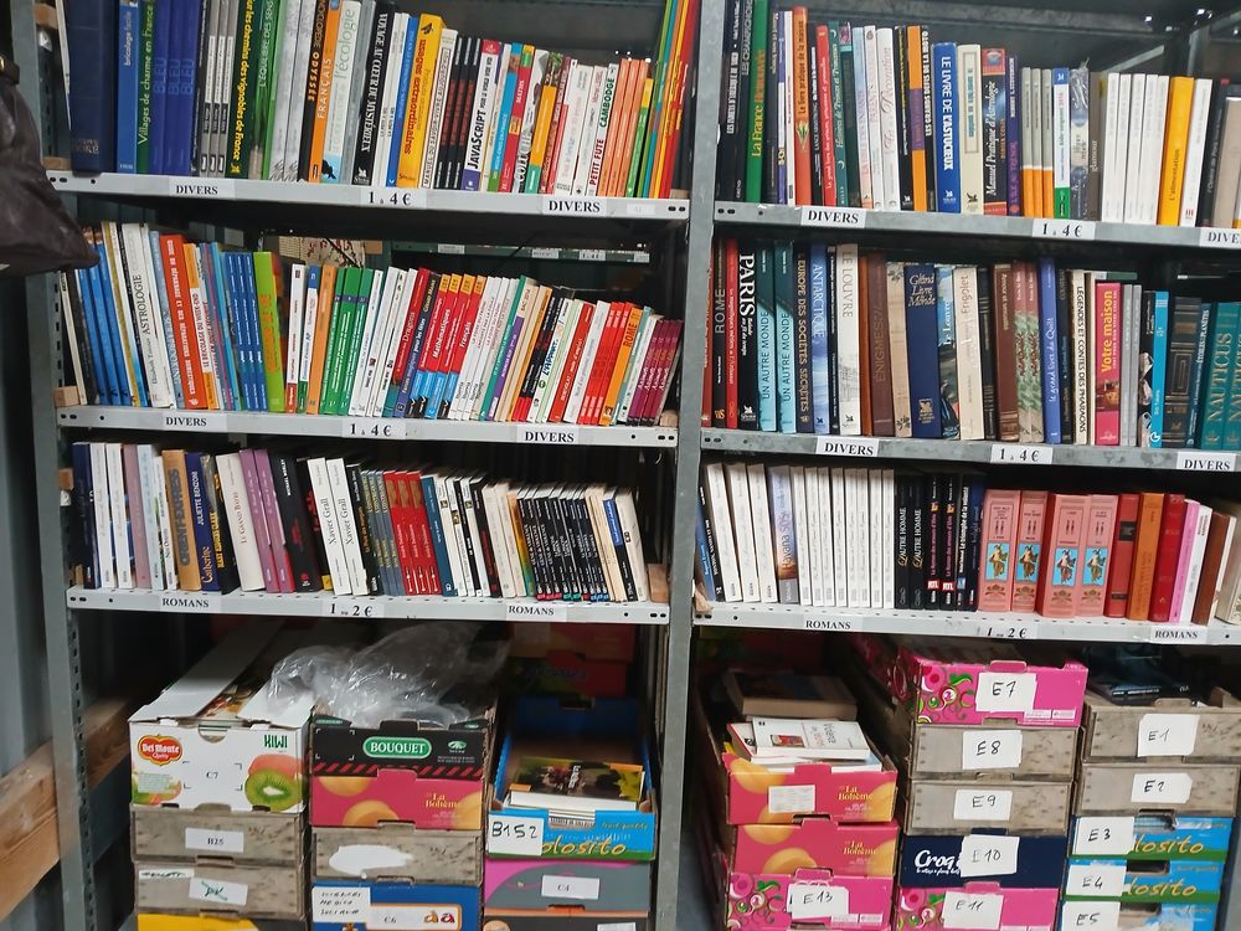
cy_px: 466
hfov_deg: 67.3
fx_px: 932
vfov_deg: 53.1
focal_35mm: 26
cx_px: 620
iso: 250
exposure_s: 1/25
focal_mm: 3.98
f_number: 1.8
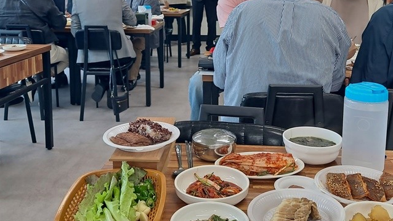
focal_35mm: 41
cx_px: 208
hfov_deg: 49.4
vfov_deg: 28.5
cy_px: 51
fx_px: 427
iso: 64
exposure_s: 1/60
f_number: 1.8
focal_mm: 5.23
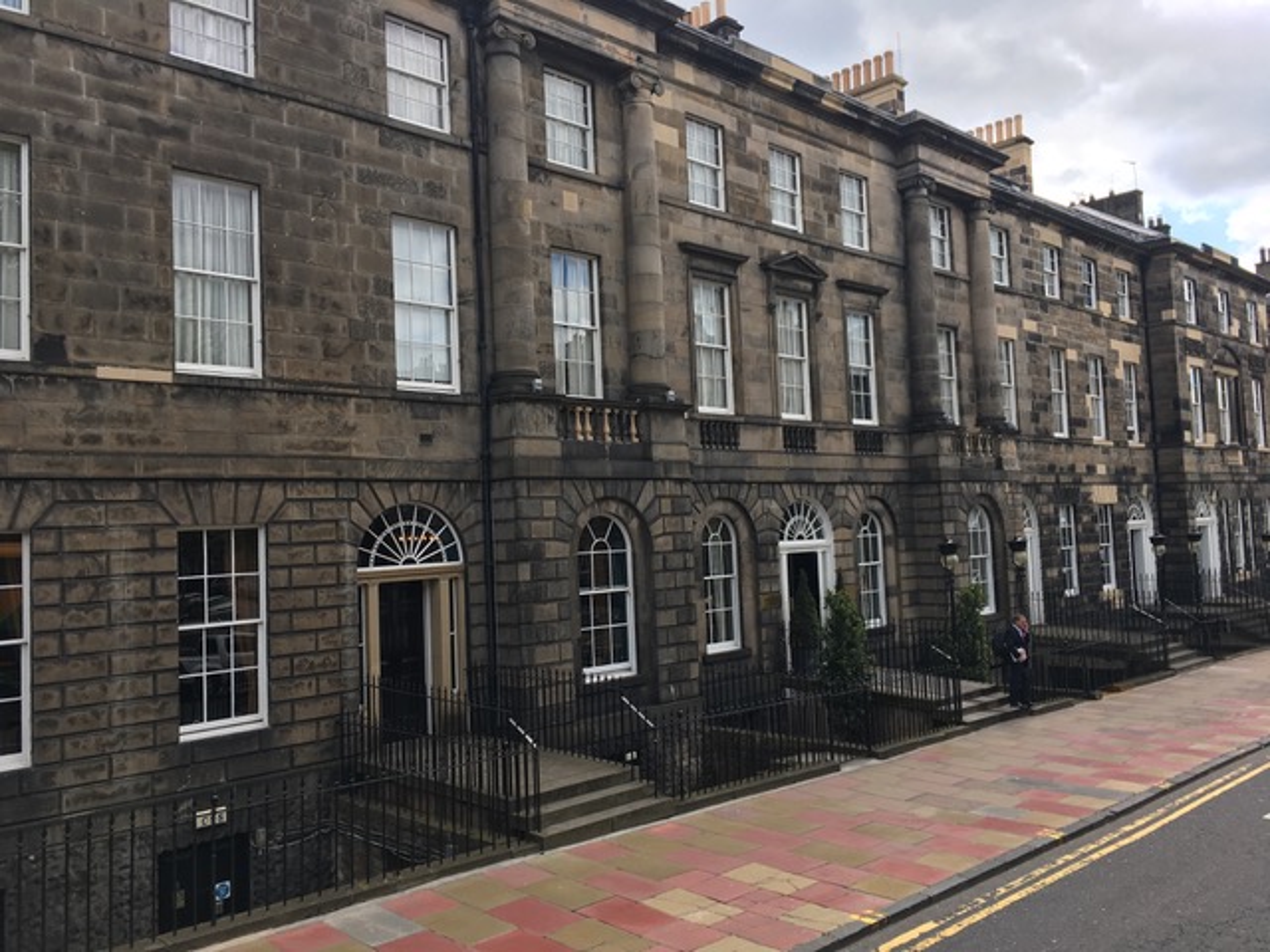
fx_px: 1064
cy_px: 476
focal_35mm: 29
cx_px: 635
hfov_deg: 61.7
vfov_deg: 48.2
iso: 25
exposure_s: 1/516
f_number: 2.2
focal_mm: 4.15
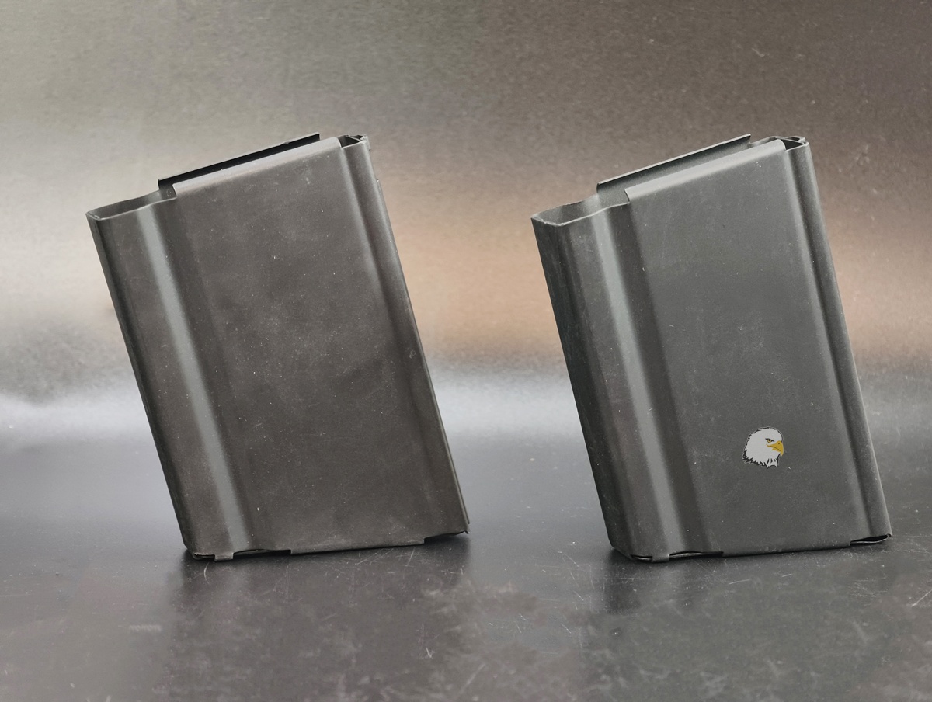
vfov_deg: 17.4
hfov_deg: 23.0
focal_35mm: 85
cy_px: 351
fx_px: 2292
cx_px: 466
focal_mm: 22.48
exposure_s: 1/10.9
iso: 1126
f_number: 2.67
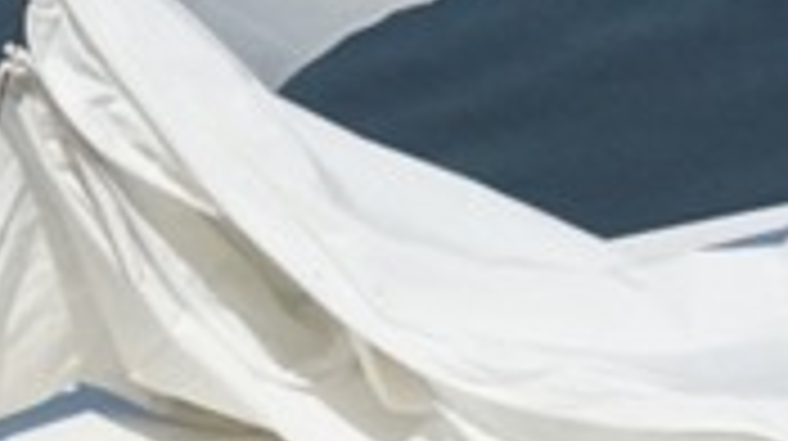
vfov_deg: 4.4
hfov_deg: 7.7
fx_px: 5761
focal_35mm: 276
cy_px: -223
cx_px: -468
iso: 1600
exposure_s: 1/4000
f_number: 11
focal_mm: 30
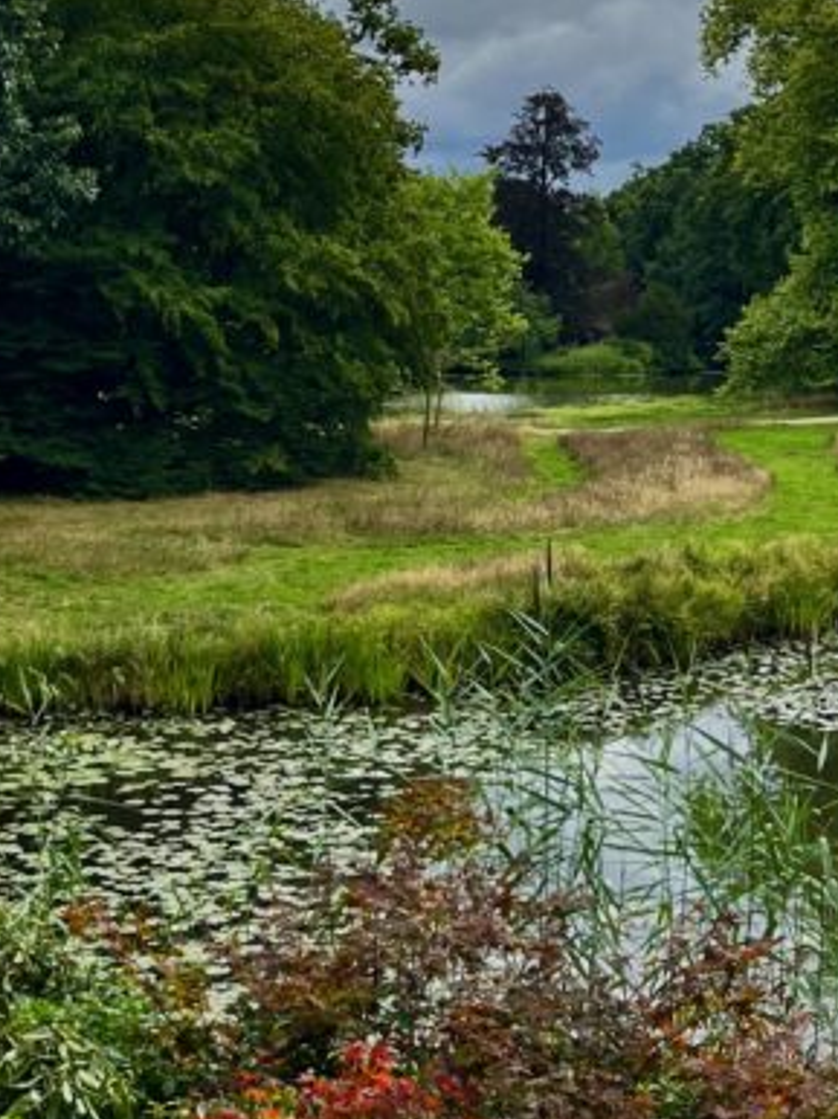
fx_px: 2230
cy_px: 316
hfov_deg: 21.3
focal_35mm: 69
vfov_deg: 27.9
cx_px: 464
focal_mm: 5.1
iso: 50
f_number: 1.6
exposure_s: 1/3049
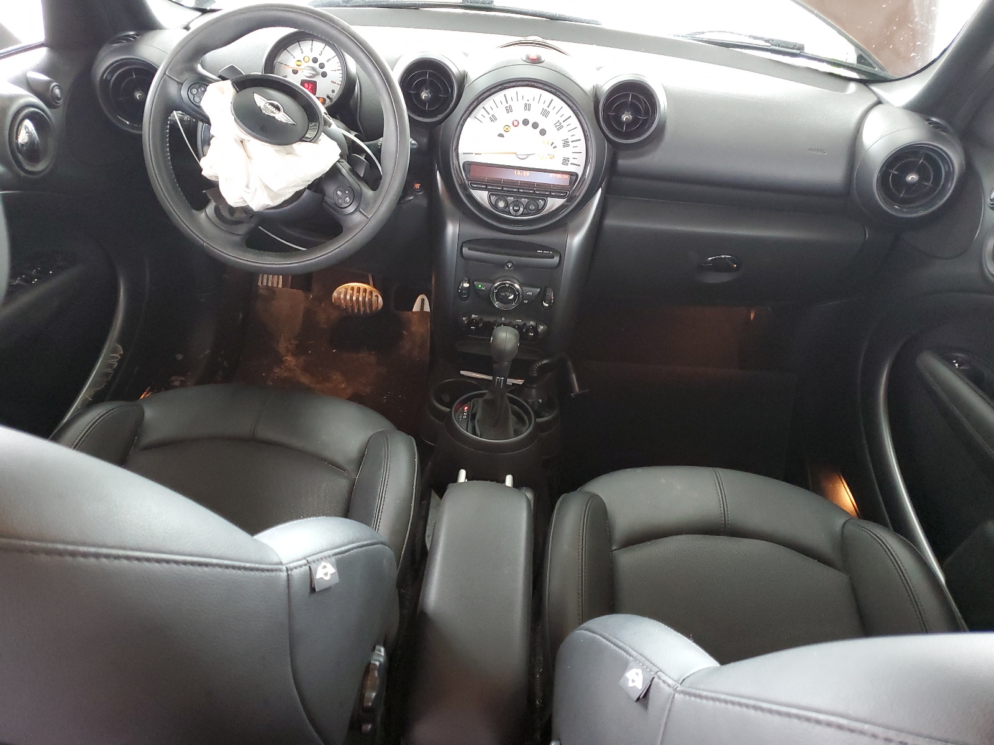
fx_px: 747
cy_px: 372
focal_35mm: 26
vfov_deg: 53.1
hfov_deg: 67.3
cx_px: 497
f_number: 1.5
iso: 302
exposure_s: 1/40
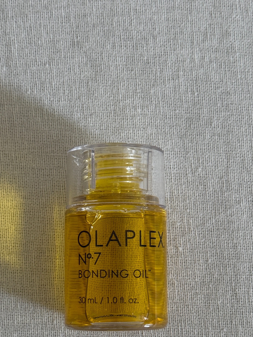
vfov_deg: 24.3
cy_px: 234
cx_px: 114
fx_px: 780
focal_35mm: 80
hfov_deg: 18.4
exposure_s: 1/60
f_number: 1.78
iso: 160
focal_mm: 6.76
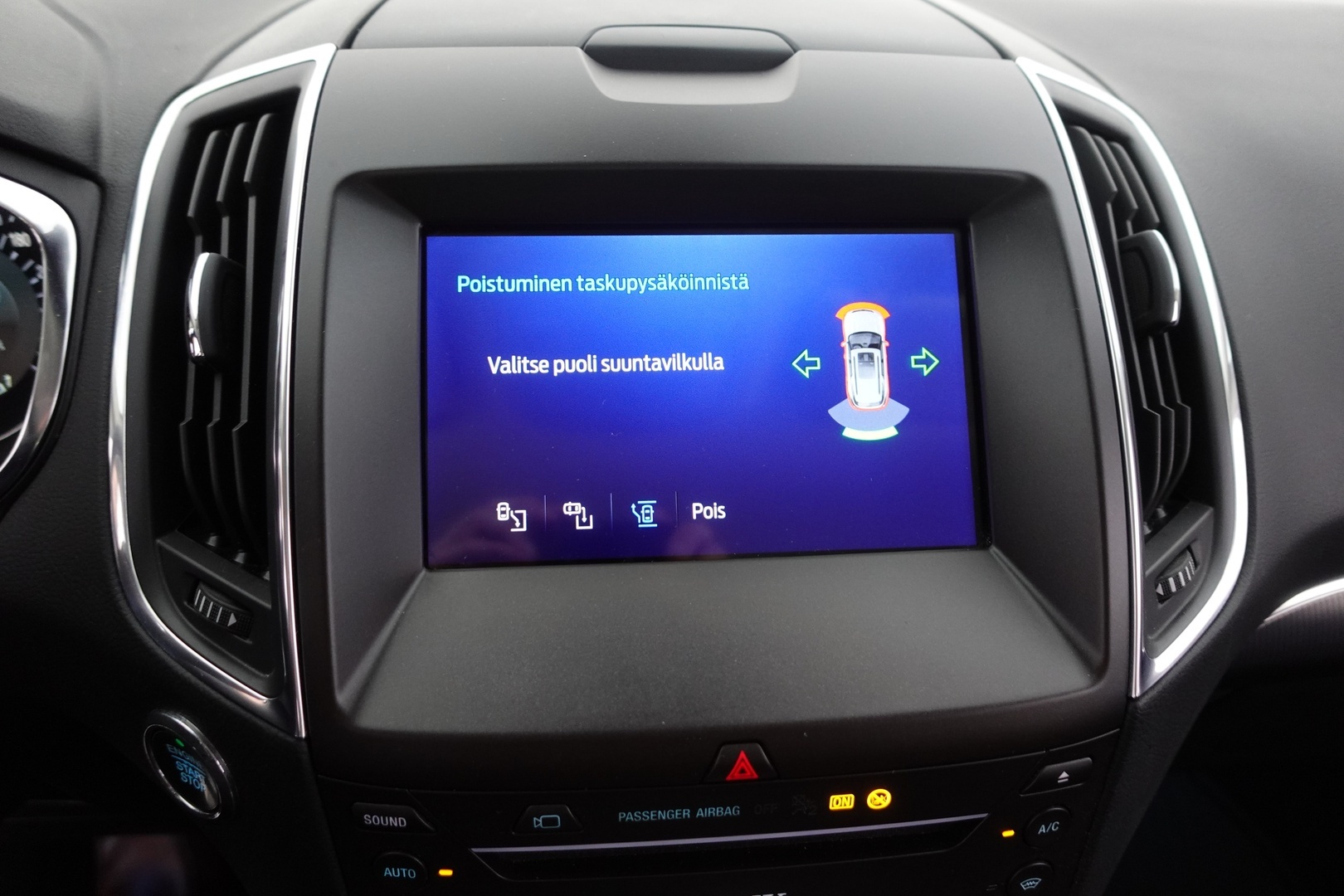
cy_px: 448
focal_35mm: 24
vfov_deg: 53.1
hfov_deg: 73.7
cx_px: 672
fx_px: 896
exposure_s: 1/30
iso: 640
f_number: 1.8
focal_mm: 9.4
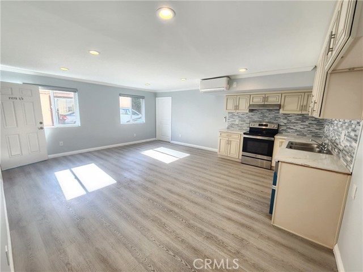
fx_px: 136
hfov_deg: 106.2
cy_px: 136
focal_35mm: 13
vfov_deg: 89.9
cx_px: 182
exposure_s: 1/60
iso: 80
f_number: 2.2
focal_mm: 2.2
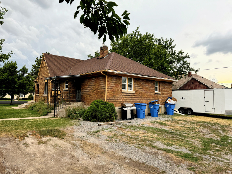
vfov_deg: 56.8
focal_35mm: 24
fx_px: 161
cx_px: 116
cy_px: 87
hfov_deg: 71.6
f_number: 1.78
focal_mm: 6.76
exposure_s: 1/747
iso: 80
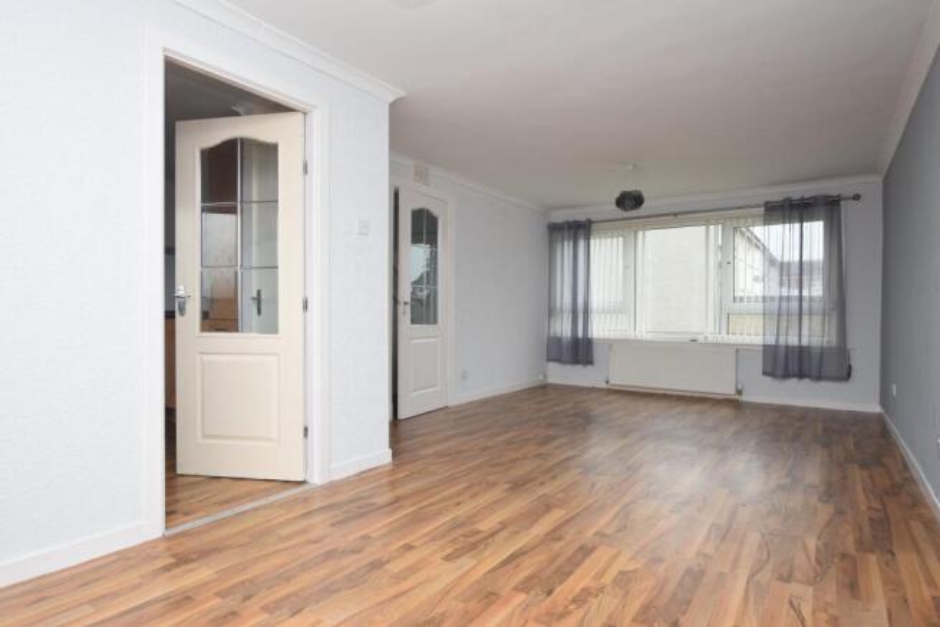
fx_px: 509
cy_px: 314
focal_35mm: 20
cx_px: 470
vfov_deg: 63.2
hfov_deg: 85.4
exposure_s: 1/125
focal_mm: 13
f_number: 5.6
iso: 450
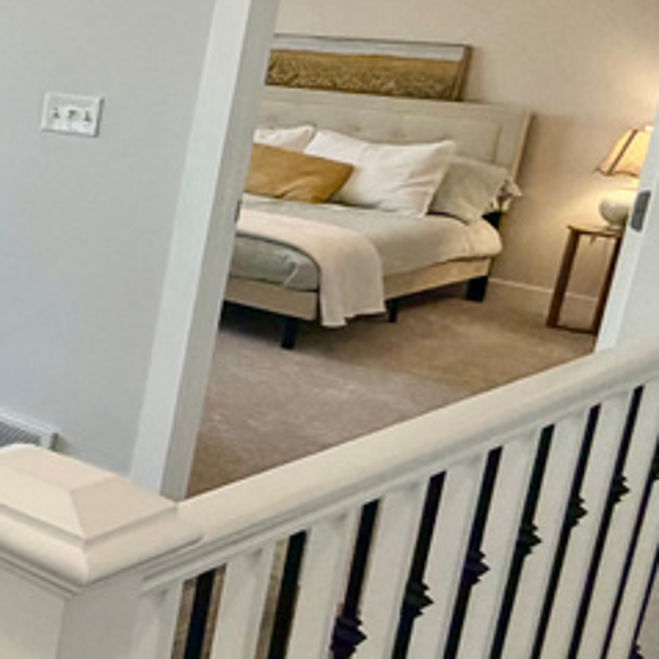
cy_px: 182
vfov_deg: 31.7
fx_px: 1142
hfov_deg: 20.1
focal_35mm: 53
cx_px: -598
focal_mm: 2.22
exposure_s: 1/120
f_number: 2.2
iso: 125
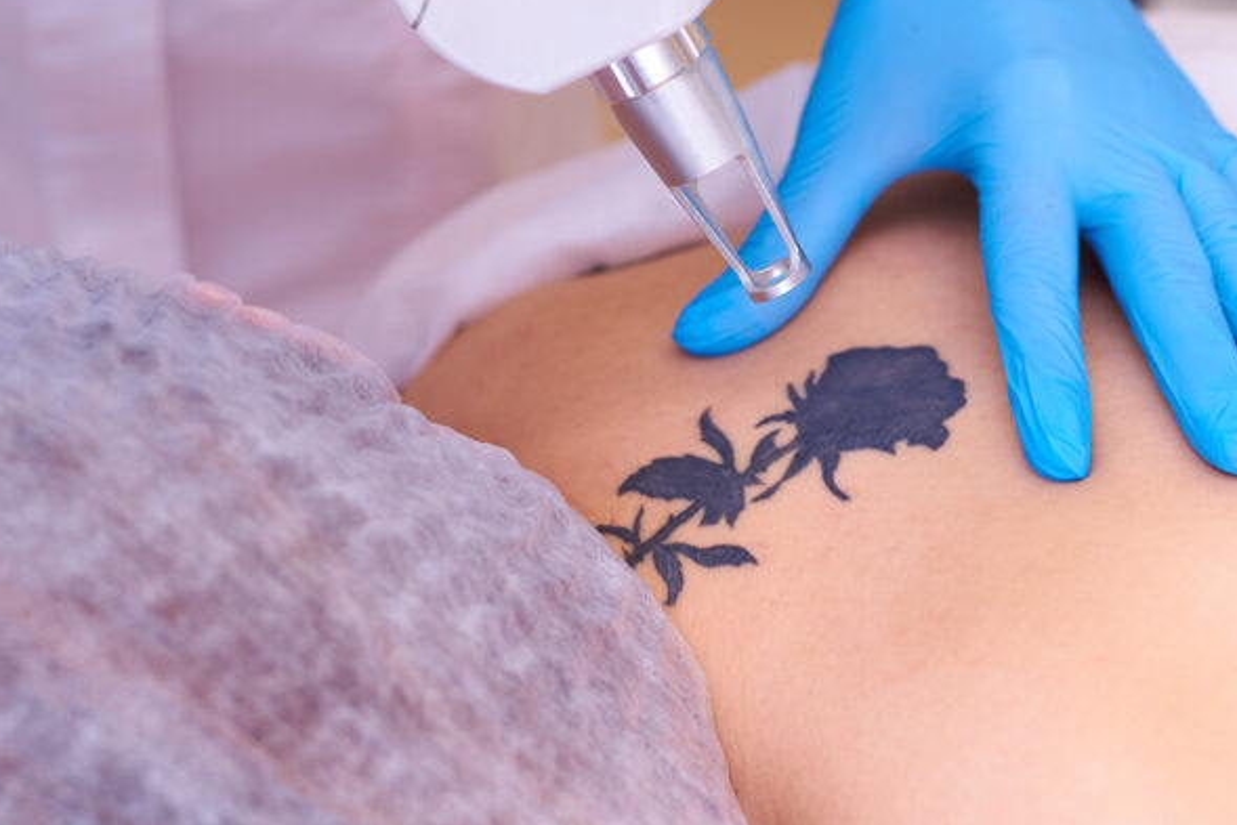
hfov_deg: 23.4
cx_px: 672
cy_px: 136
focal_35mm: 87
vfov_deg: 15.6
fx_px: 2990
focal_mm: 50
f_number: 3.2
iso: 400
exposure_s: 1/160
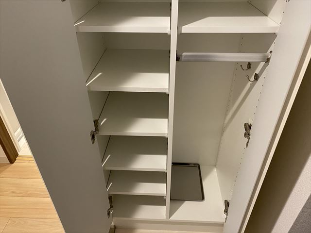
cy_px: 116
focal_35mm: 26
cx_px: 156
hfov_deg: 67.3
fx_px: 234
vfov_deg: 53.1
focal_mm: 4.25
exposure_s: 1/50
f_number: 1.8
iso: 320
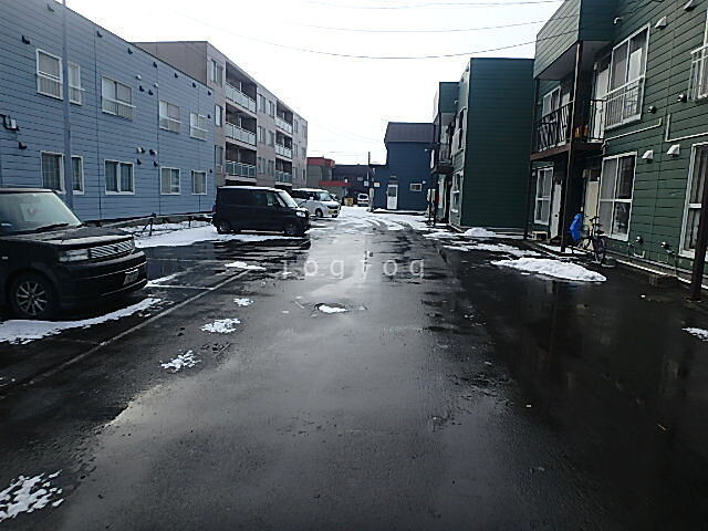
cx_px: 354
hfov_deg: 79.0
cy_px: 266
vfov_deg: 63.4
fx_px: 430
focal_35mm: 21
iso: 125
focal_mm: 3.7
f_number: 3.5
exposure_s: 1/500
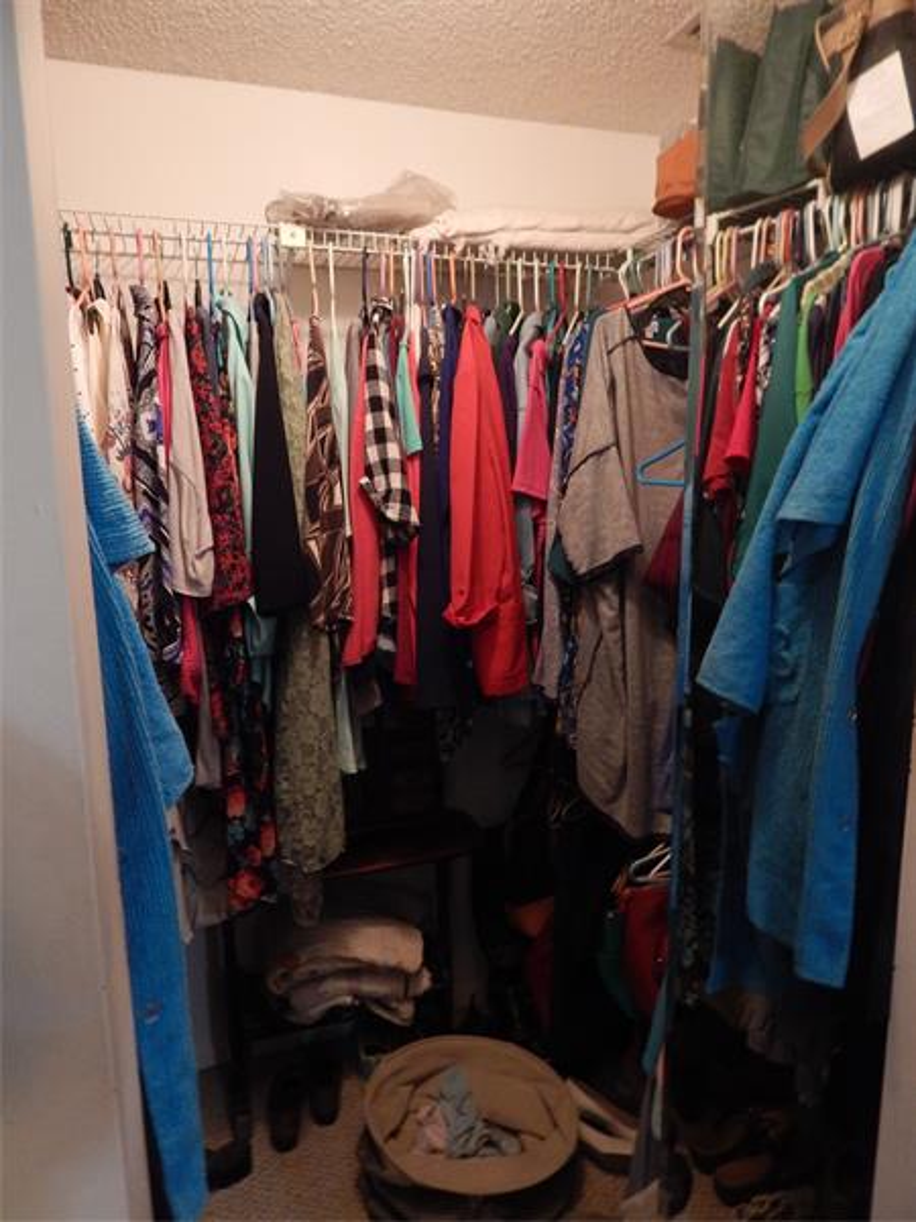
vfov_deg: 76.4
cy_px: 611
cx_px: 458
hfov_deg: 61.1
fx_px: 776
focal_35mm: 22
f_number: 3
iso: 400
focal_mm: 4
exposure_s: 1/20
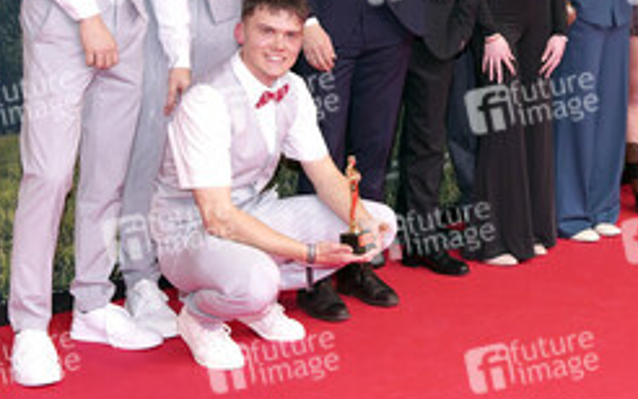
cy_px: 39
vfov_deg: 15.0
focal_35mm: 86
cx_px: 463
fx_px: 1496
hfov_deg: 23.9
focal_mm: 46
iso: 1000
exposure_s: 1/250
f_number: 4
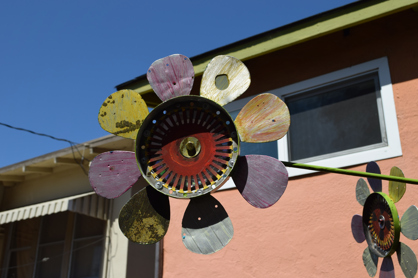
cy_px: 139
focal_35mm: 44
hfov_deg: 45.0
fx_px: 505
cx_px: 209
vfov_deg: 30.8
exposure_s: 1/250
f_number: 8
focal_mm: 29
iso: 220
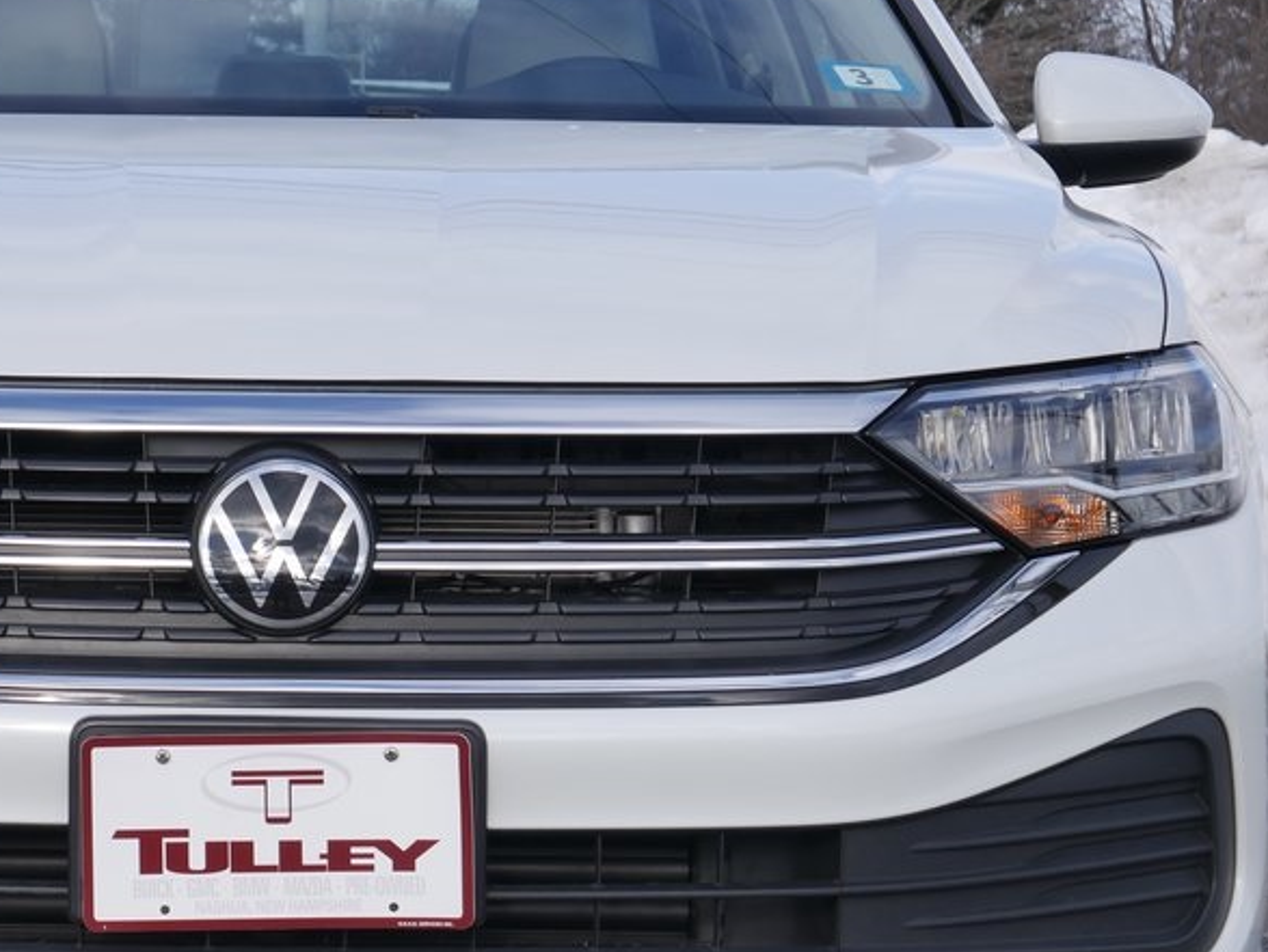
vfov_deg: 10.9
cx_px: 279
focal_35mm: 136
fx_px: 4985
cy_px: 521
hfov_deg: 14.4
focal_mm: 39
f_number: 8
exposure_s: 1/320
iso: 200
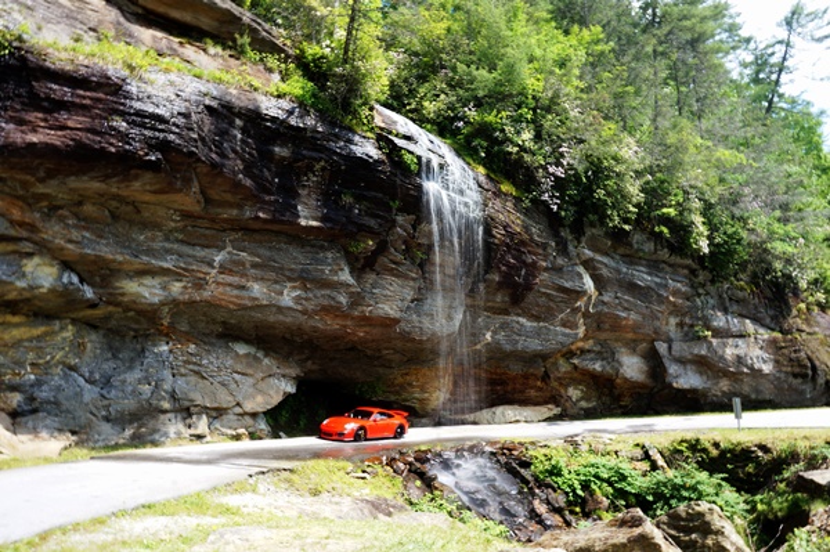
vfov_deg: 53.1
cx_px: 415
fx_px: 553
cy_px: 276
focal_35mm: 24
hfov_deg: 73.8
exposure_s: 1/10
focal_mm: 16
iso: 200
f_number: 22
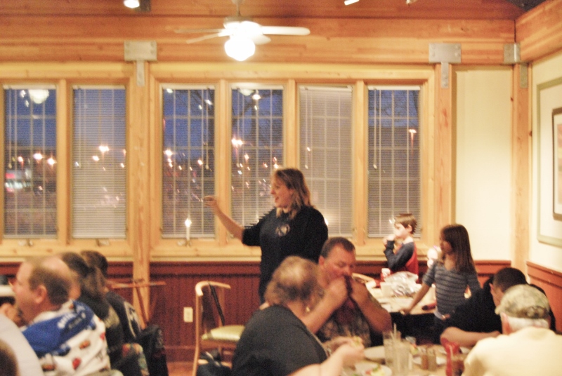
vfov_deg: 23.9
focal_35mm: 57
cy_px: 188
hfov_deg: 35.0
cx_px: 281
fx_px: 891
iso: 1600
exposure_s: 1/15
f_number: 5
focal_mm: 38
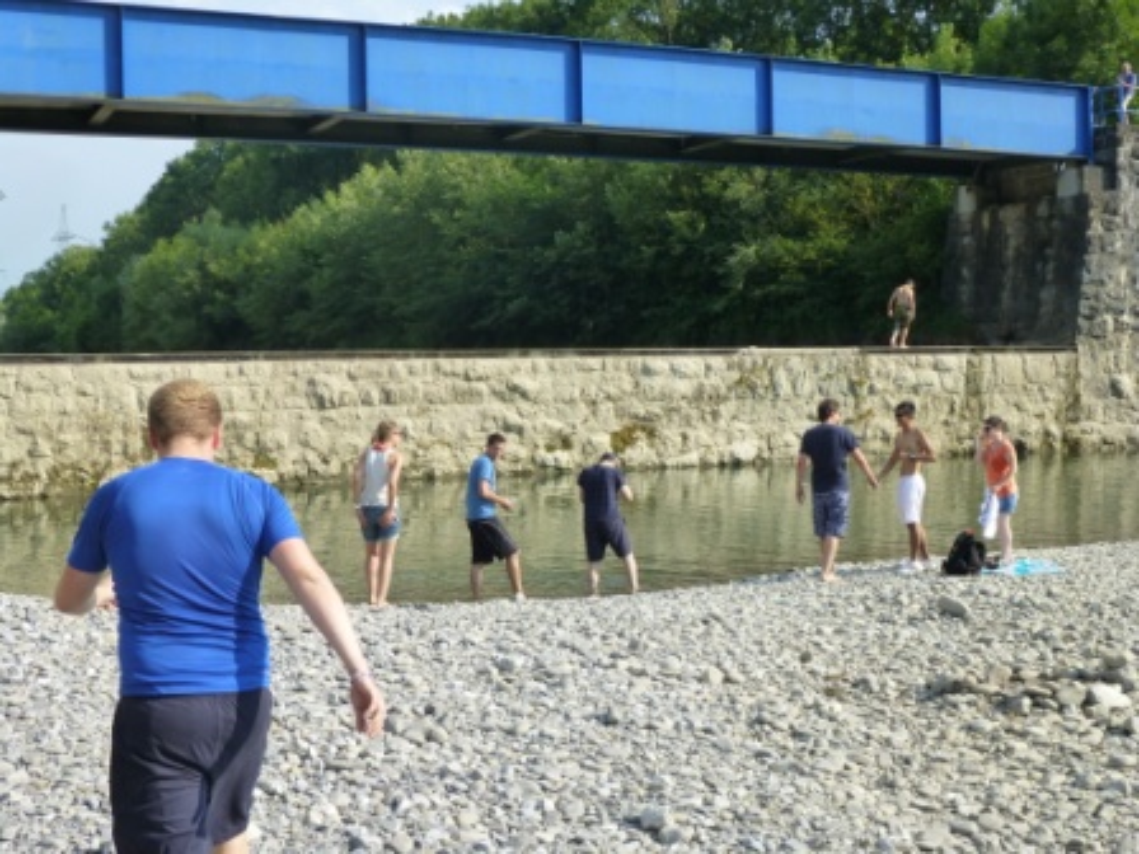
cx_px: 570
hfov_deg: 42.1
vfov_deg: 32.2
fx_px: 1481
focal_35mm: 45
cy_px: 427
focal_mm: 8
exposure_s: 1/640
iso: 160
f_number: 3.9
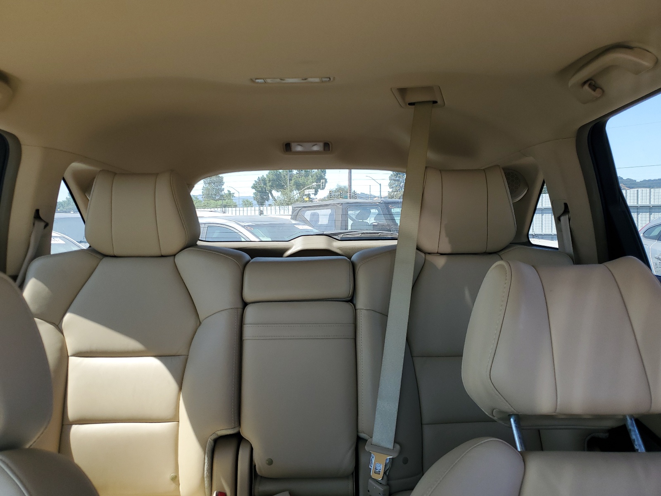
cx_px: 330
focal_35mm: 26
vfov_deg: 53.1
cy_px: 248
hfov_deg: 67.3
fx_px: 496
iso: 50
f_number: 1.5
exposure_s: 1/312
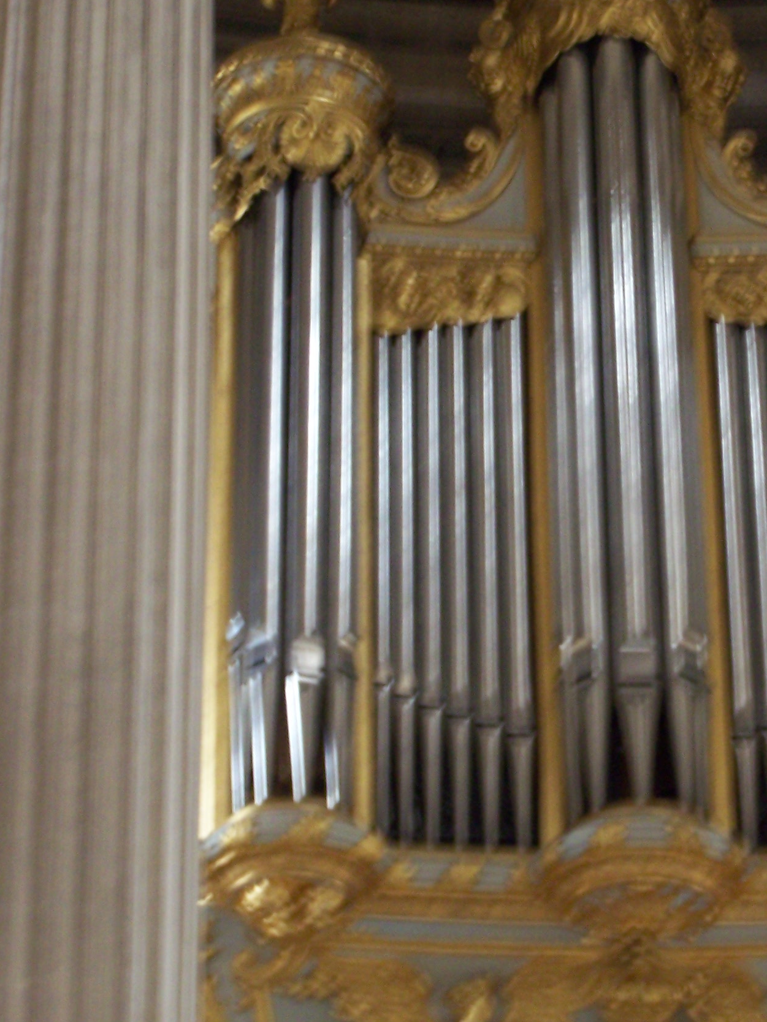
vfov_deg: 13.1
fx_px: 4461
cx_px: 694
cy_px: 450
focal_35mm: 151
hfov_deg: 9.8
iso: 160
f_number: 3.2
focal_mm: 13.7
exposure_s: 1/8
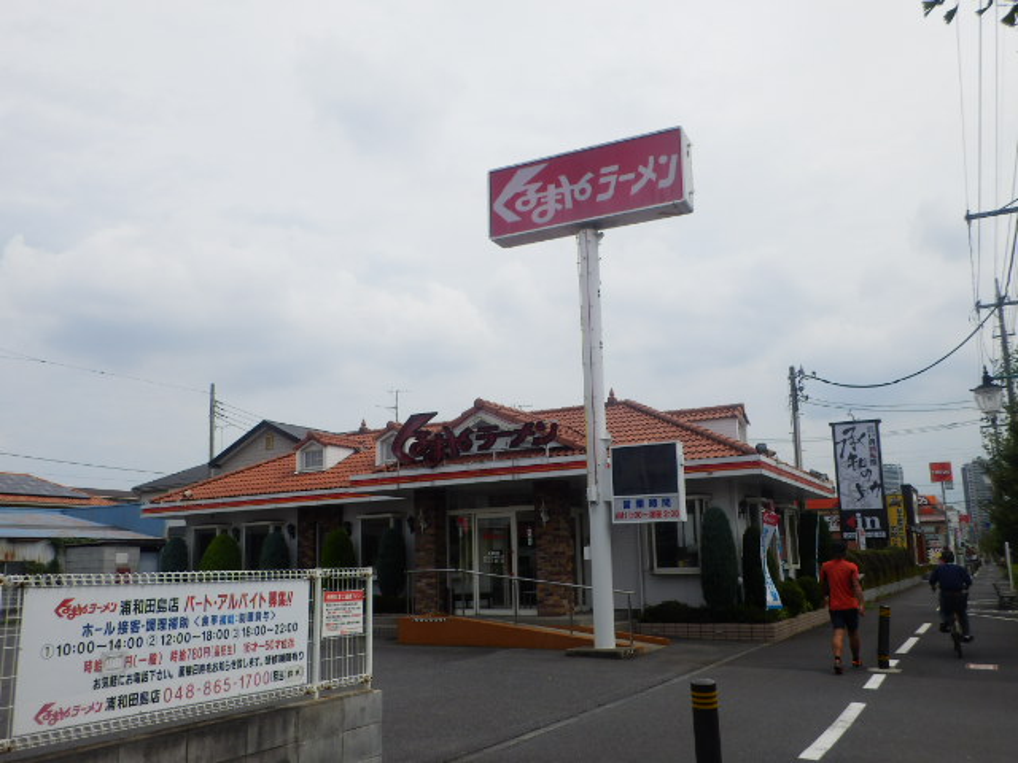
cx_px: 509
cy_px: 382
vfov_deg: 42.9
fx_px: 970
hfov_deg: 55.4
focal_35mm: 33
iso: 80
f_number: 9.4
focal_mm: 5.9
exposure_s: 1/200
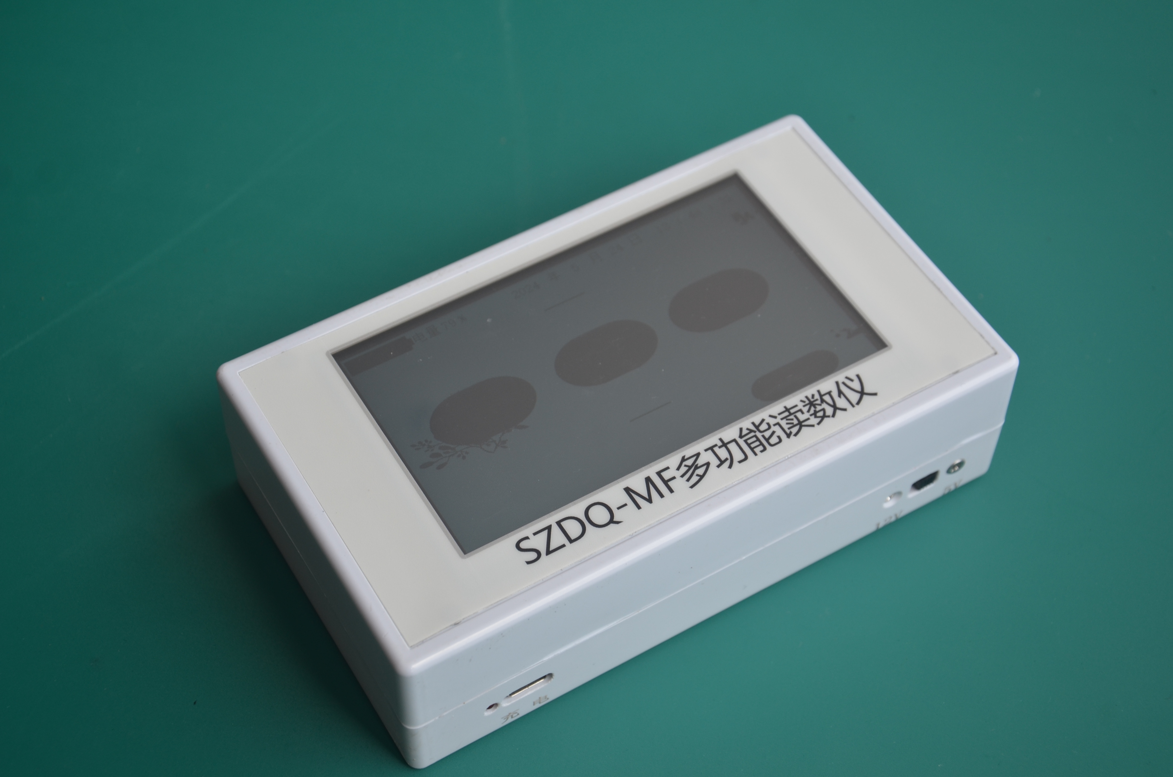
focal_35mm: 68
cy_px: 388
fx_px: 2195
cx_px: 586
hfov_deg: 29.9
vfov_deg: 20.1
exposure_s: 1/160
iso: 200
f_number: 6.3
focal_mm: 45
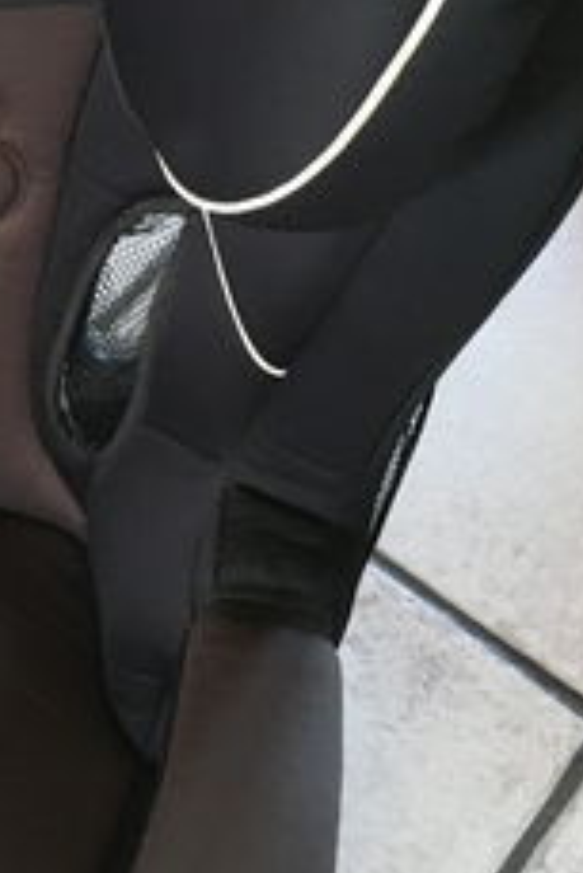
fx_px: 1916
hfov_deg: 16.3
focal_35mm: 79
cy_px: 217
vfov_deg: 25.4
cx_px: -183
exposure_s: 1/25
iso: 200
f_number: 2.2
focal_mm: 4.15
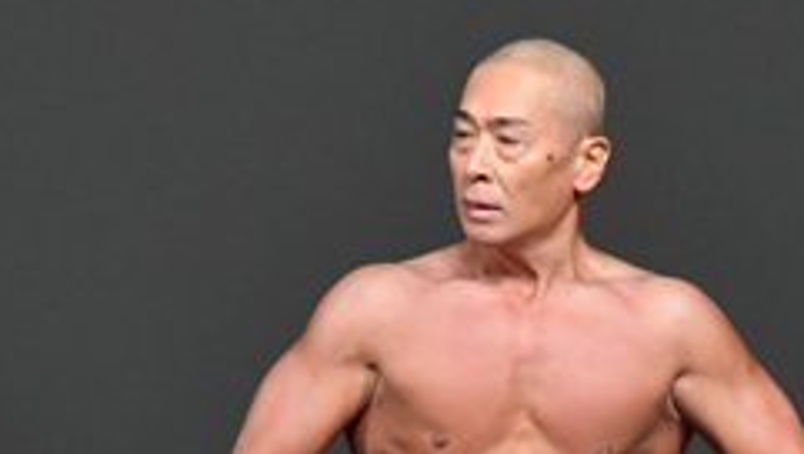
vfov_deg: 1.0
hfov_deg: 1.9
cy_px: 758
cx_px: 692
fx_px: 24770
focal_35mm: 1161
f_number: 5.6
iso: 4000
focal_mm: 230
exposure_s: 1/400
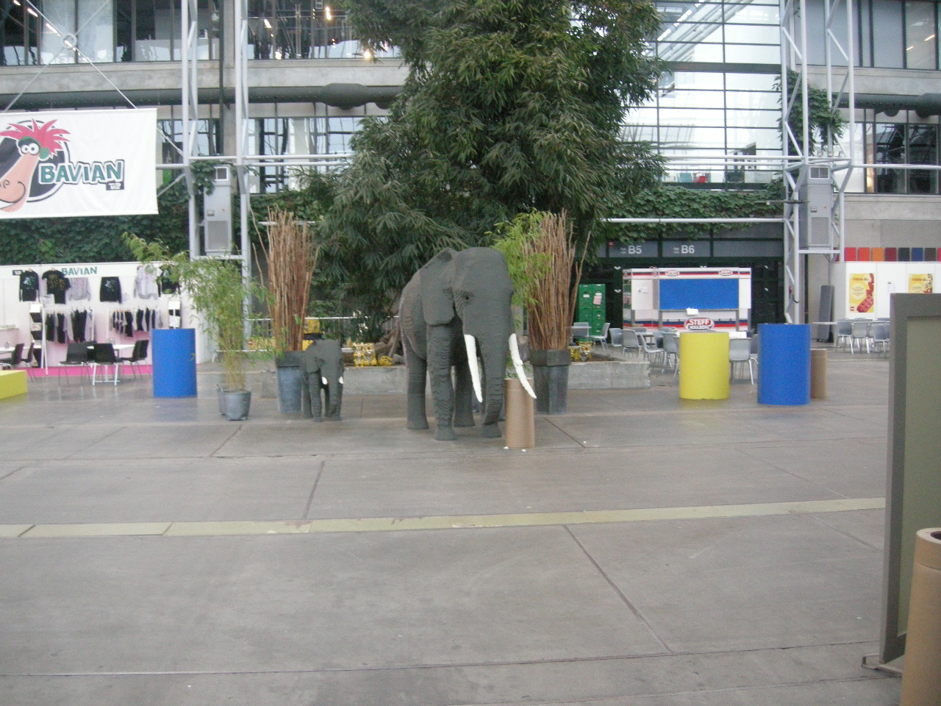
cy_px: 353
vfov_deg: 39.7
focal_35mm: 36
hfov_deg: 51.4
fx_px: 979
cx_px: 470
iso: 400
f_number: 2.7
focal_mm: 7.5
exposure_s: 1/37.4
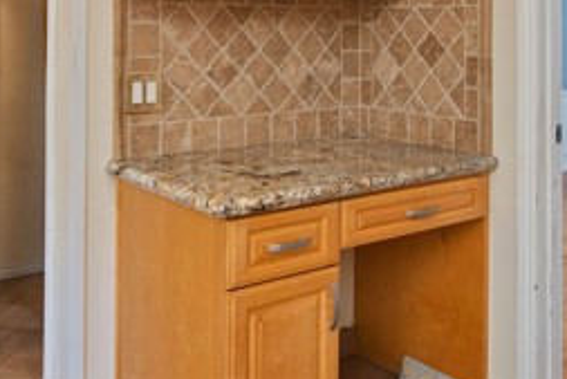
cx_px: 298
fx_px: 756
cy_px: 8
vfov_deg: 26.7
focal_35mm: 48
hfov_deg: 41.1
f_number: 5.6
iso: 400
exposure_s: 1/20
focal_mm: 19
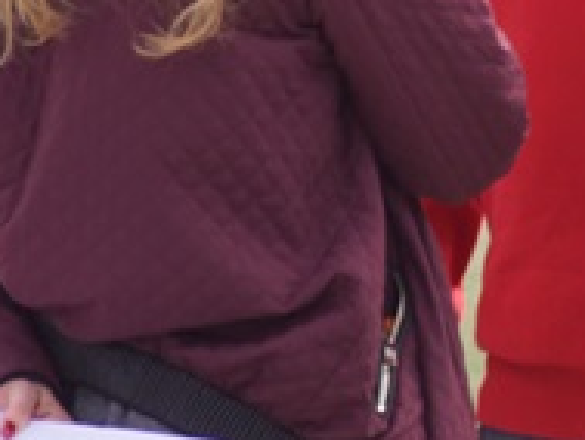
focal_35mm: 1371
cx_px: 594
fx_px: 23184
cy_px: 67
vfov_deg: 1.1
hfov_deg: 1.4
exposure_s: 1/320
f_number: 6.3
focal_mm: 180
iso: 160
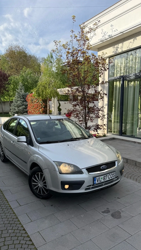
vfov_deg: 69.8
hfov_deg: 42.9
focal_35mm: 27
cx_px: 66
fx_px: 179
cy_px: 129
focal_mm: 6.76
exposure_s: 1/2703
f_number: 1.78
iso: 80
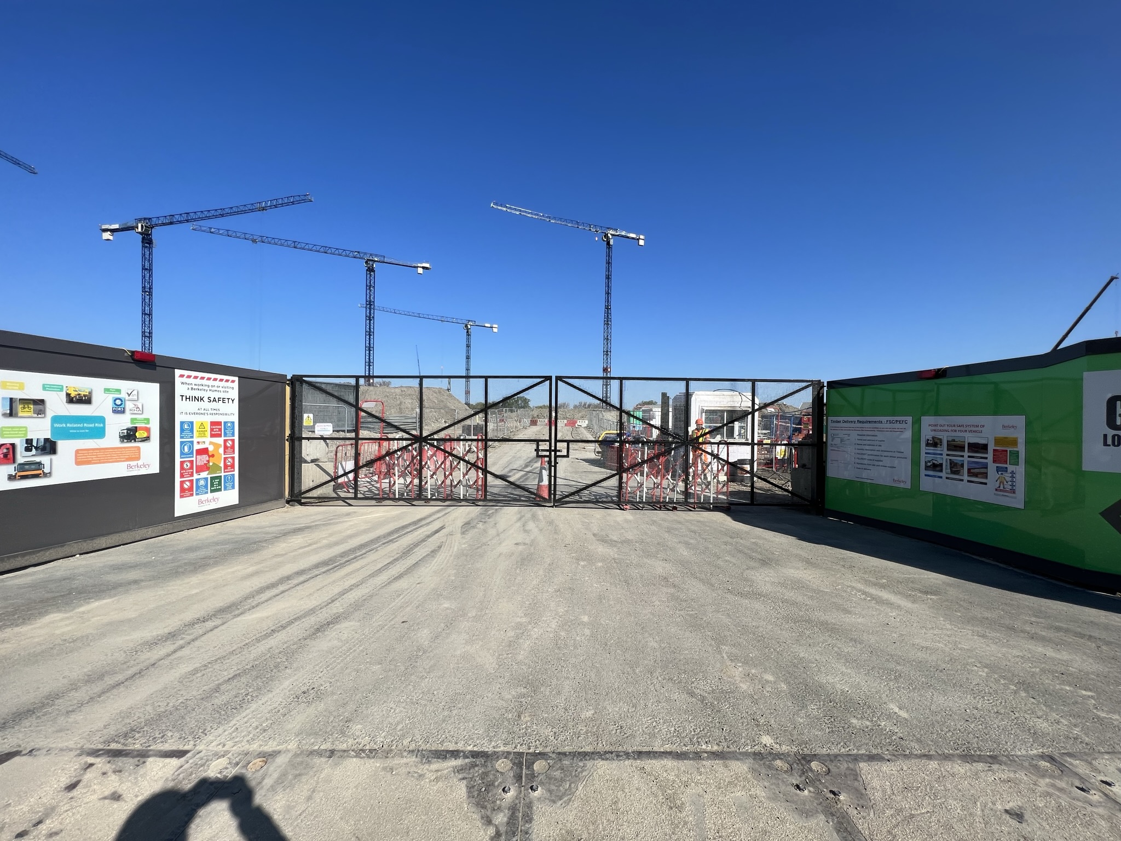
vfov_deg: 89.9
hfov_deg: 106.2
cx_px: 560
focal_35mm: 13
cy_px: 420
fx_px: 421
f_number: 1.8
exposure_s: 1/2222
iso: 32
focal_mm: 1.57
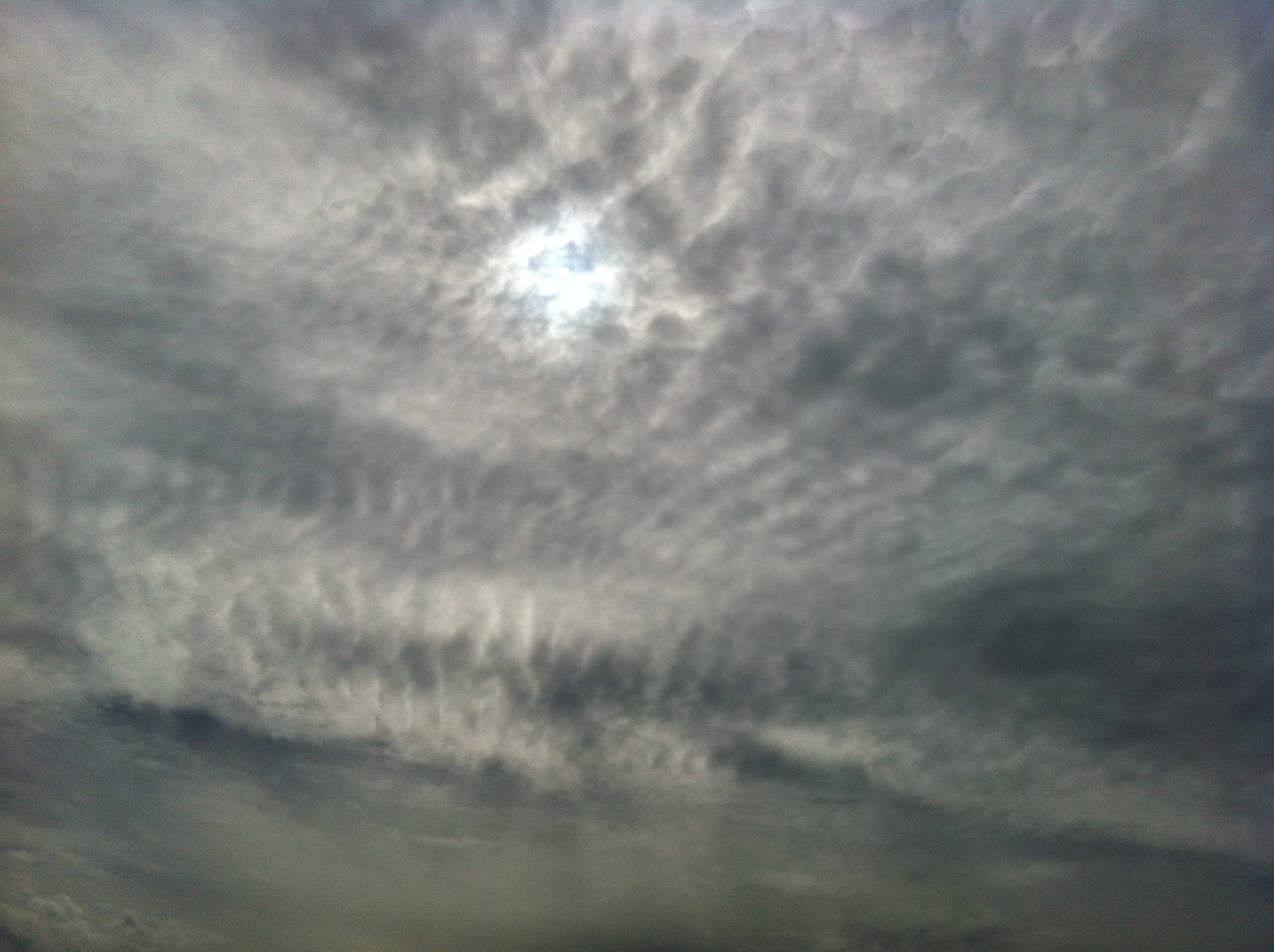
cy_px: 476
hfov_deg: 52.7
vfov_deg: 40.6
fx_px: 1286
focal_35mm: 35
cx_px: 637
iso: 80
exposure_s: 1/15082
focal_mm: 3.85
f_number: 2.8
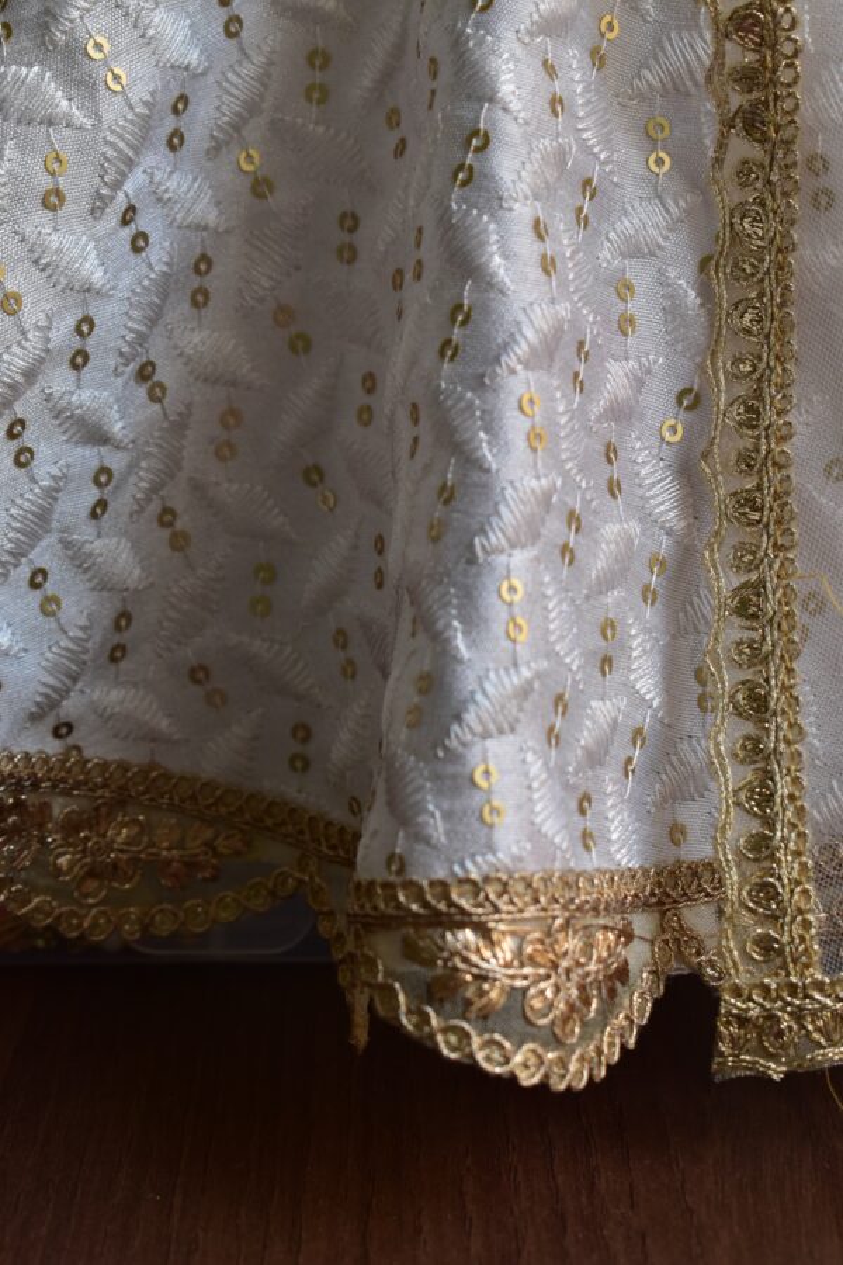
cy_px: 632
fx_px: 2898
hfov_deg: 16.6
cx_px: 422
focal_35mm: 82
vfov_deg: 24.6
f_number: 7.1
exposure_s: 1/100
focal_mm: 55
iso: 400
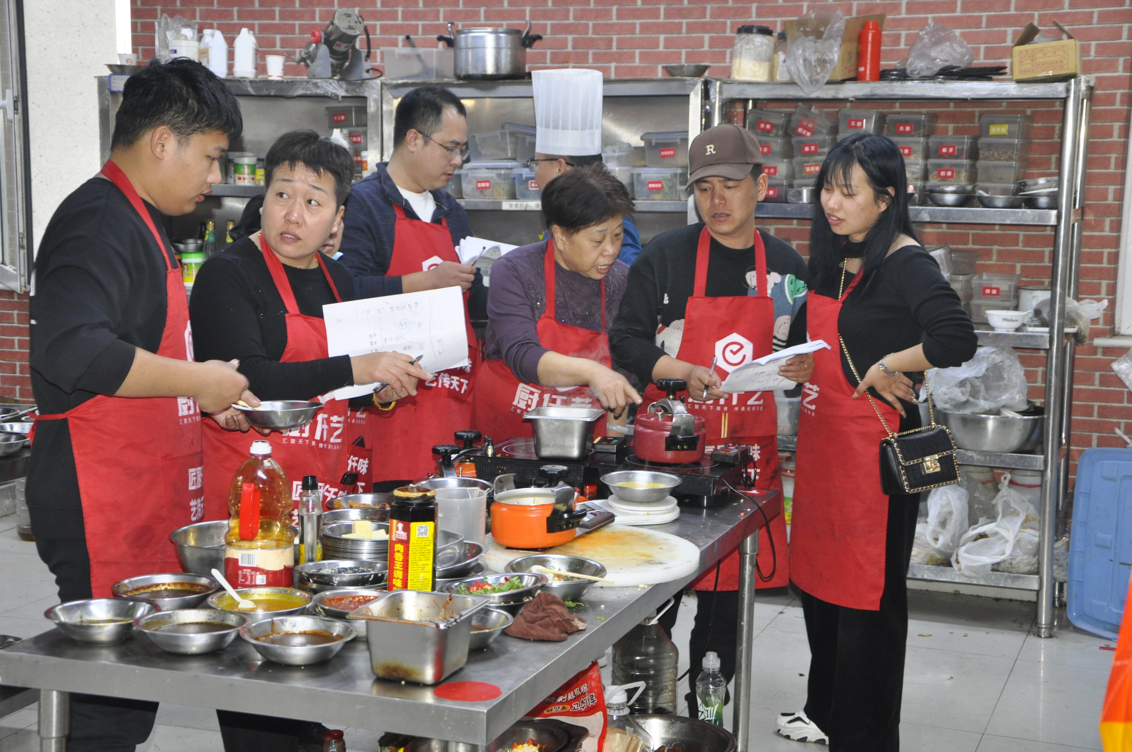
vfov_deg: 22.6
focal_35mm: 60
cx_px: 566
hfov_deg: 33.4
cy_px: 376
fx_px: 1884
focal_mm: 40
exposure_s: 1/60
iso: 800
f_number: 4.5
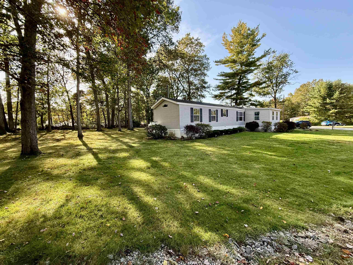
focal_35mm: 14
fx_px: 143
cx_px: 176
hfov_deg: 102.1
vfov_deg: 85.7
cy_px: 132
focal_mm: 2.22
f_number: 2.2
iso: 64
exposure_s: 1/207
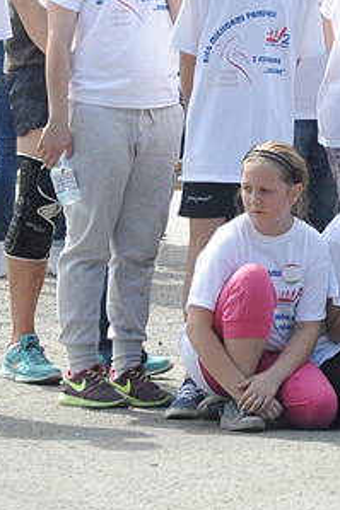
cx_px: 333
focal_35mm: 384
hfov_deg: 3.6
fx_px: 5446
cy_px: 72
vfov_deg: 5.4
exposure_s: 1/800
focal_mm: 90
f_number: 7.1
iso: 800
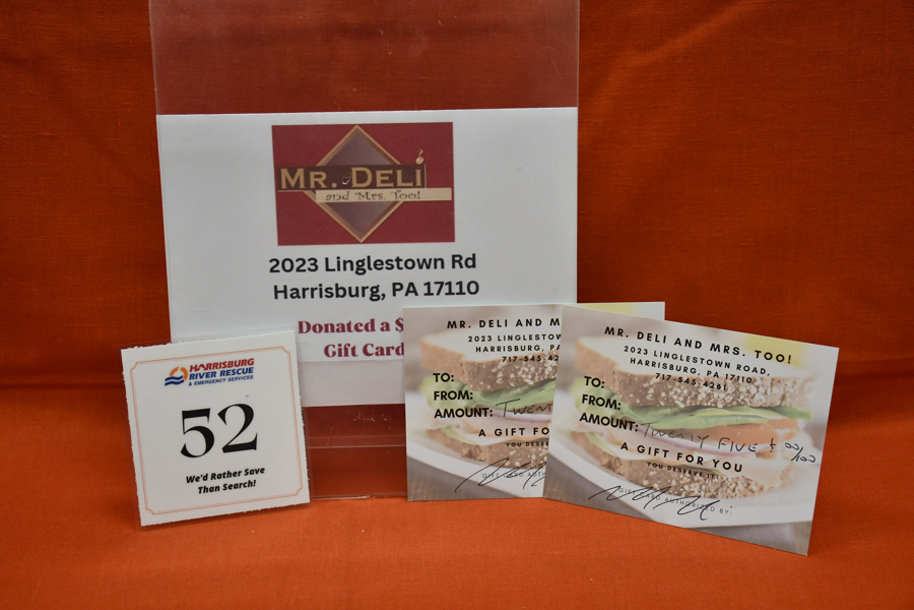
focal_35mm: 51
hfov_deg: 38.9
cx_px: 457
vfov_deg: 26.5
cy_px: 305
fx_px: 1295
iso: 1250
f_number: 5.6
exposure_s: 1/125
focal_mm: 34
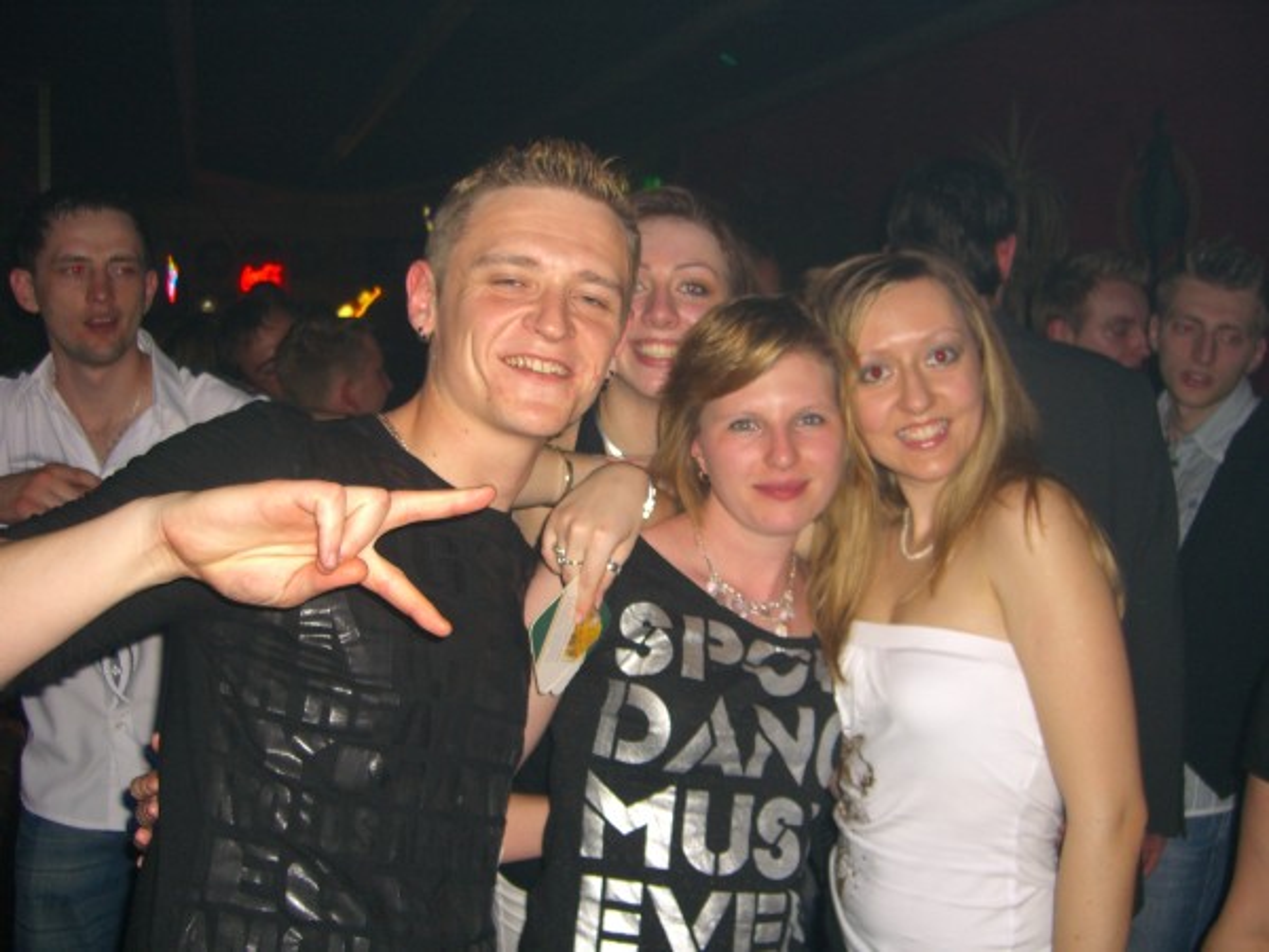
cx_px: 634
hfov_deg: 49.0
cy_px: 476
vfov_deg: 37.7
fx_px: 1393
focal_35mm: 38
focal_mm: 7.9
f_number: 2.8
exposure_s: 1/60
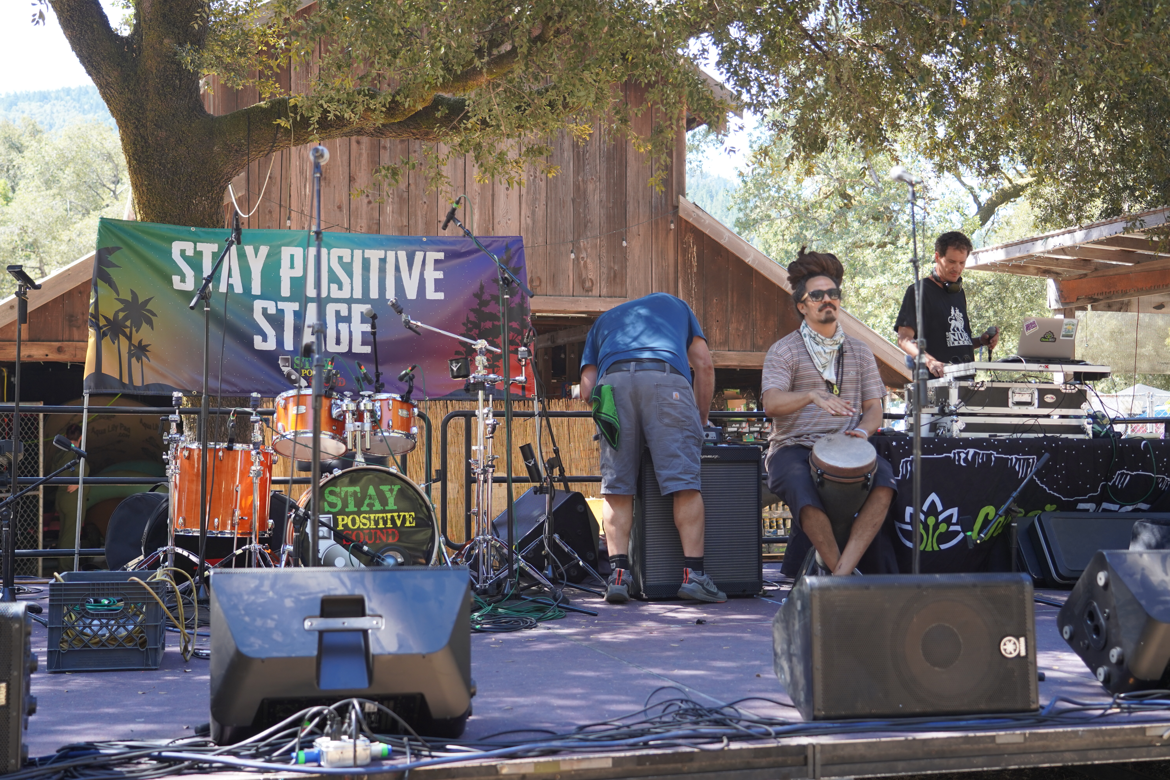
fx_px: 1430
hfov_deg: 44.5
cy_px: 390
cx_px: 585
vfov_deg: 30.5
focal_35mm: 44
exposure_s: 1/160
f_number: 4
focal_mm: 44
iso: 250
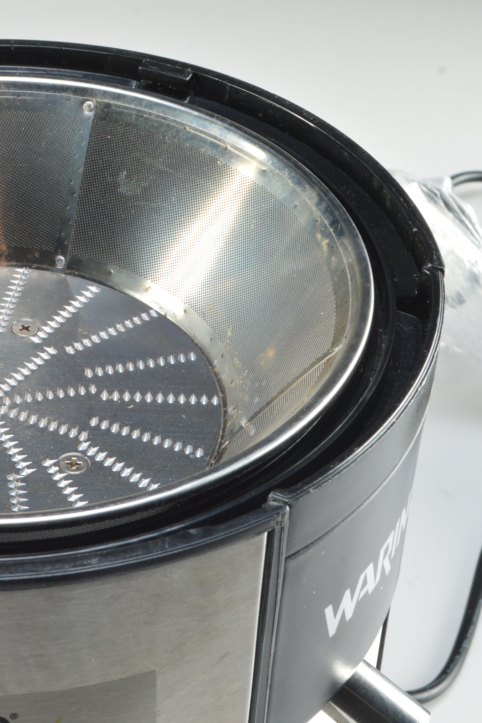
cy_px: 363
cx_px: 5
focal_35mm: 91
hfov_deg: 14.8
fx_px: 1827
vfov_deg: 22.4
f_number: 16
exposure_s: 1/125
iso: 200
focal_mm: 40
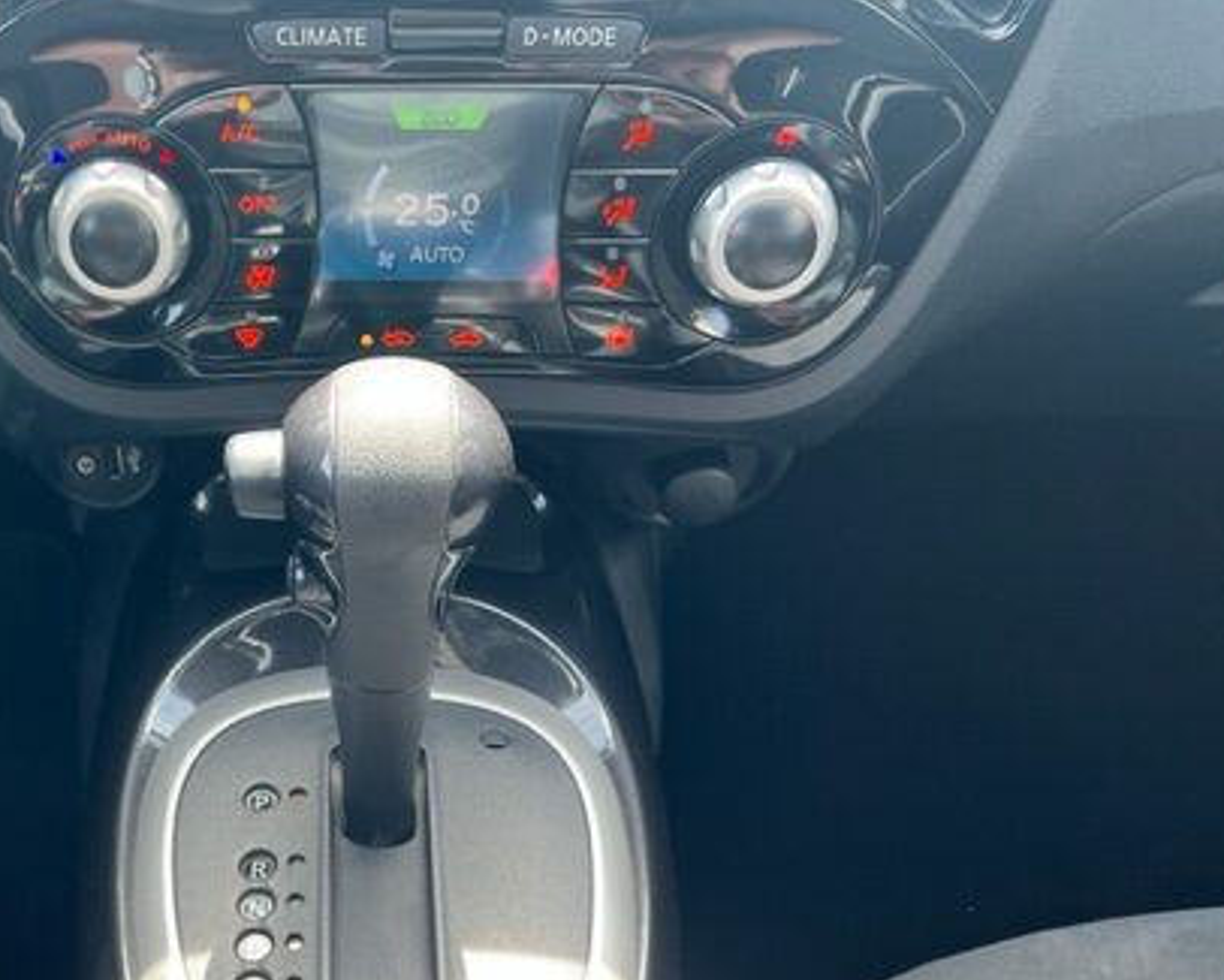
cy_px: 672
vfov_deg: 36.9
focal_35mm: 40
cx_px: 304
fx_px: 1449
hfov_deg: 44.3
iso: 64
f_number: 1.5
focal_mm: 5.7
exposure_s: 1/121
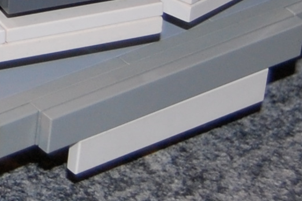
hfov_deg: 6.6
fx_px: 2531
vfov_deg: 4.5
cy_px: -234
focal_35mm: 302
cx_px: -304
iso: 400
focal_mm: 35
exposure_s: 1/60
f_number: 4.8
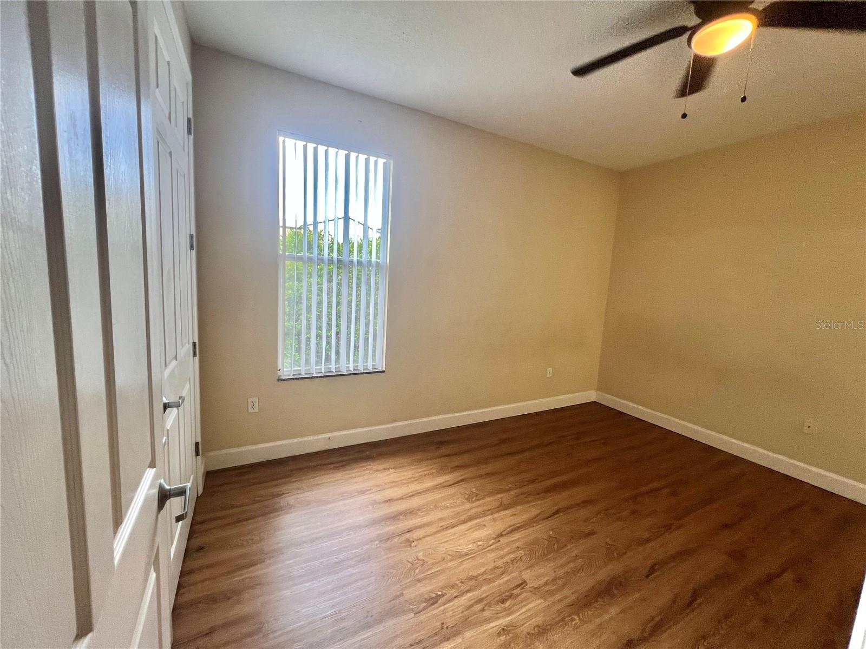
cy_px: 324
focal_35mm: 13
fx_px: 325
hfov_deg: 106.2
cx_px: 433
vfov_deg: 89.9
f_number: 1.8
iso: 160
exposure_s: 1/120
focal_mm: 1.57
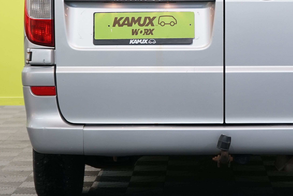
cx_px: 223
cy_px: -7
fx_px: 1074
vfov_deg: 10.3
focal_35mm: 132
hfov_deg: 15.5
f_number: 4.5
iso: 500
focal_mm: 48
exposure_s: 1/30
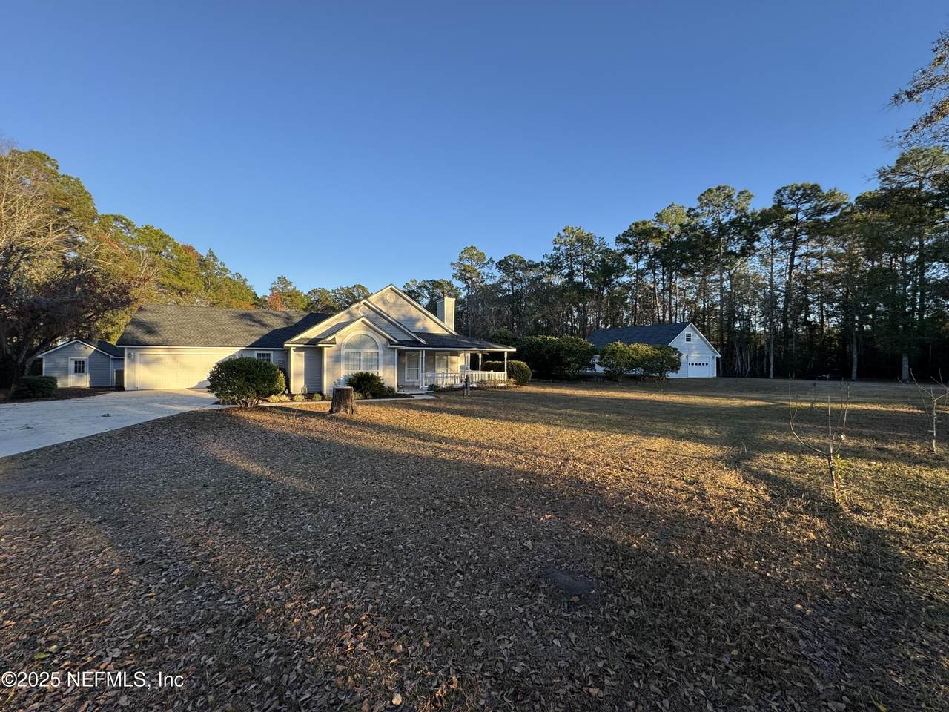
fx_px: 384
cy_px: 356
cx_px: 474
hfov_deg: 102.1
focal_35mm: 14
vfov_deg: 85.7
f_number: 2.2
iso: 40
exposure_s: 1/456
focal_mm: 2.22
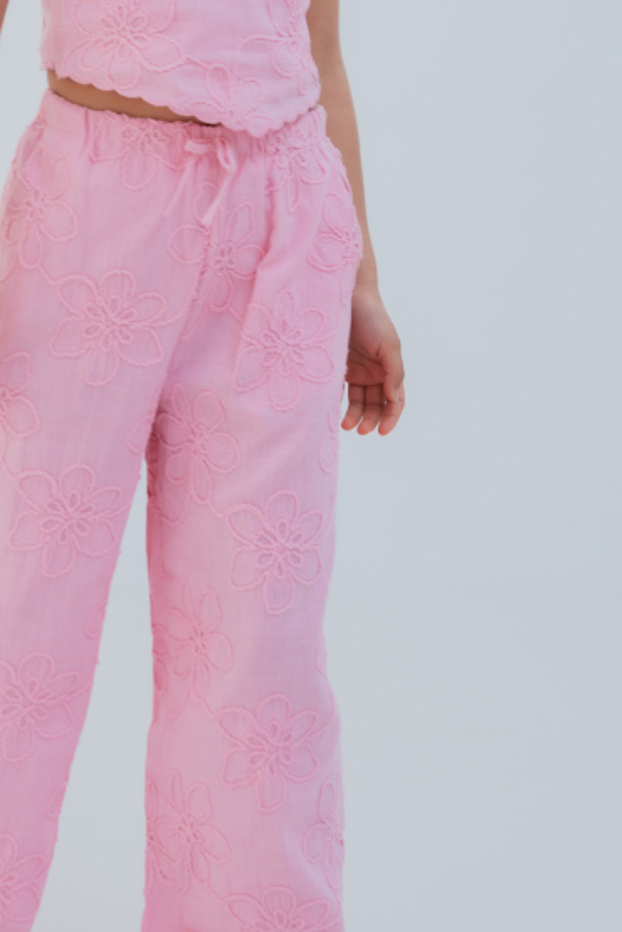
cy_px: 220
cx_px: 219
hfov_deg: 14.6
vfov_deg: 21.6
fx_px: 2421
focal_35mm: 93
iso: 125
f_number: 4
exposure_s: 1/320
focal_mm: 43.2
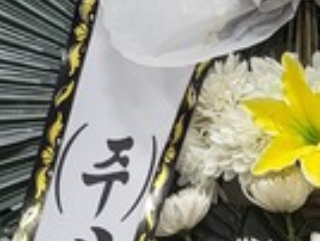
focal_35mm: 143
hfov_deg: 13.7
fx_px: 1324
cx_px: 282
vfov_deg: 9.8
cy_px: 461
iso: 250
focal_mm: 5
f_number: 1.8
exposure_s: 1/60
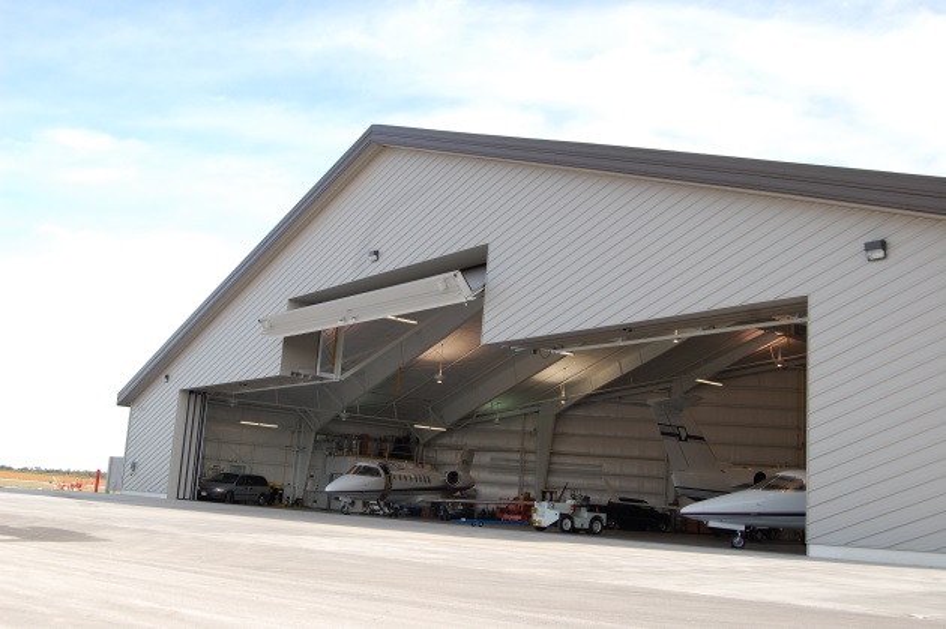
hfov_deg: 53.2
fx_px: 945
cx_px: 473
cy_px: 314
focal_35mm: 36
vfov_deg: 36.8
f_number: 7.1
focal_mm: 24
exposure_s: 1/200
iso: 200
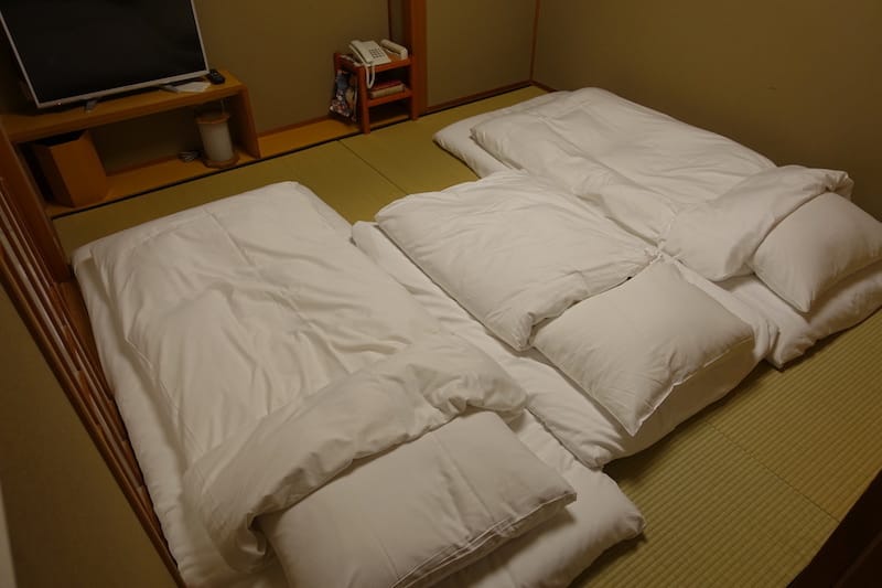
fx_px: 588
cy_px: 294
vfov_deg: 53.1
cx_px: 441
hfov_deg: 73.8
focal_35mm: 24
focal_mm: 8.8
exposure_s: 1/30
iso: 125
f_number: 2.2
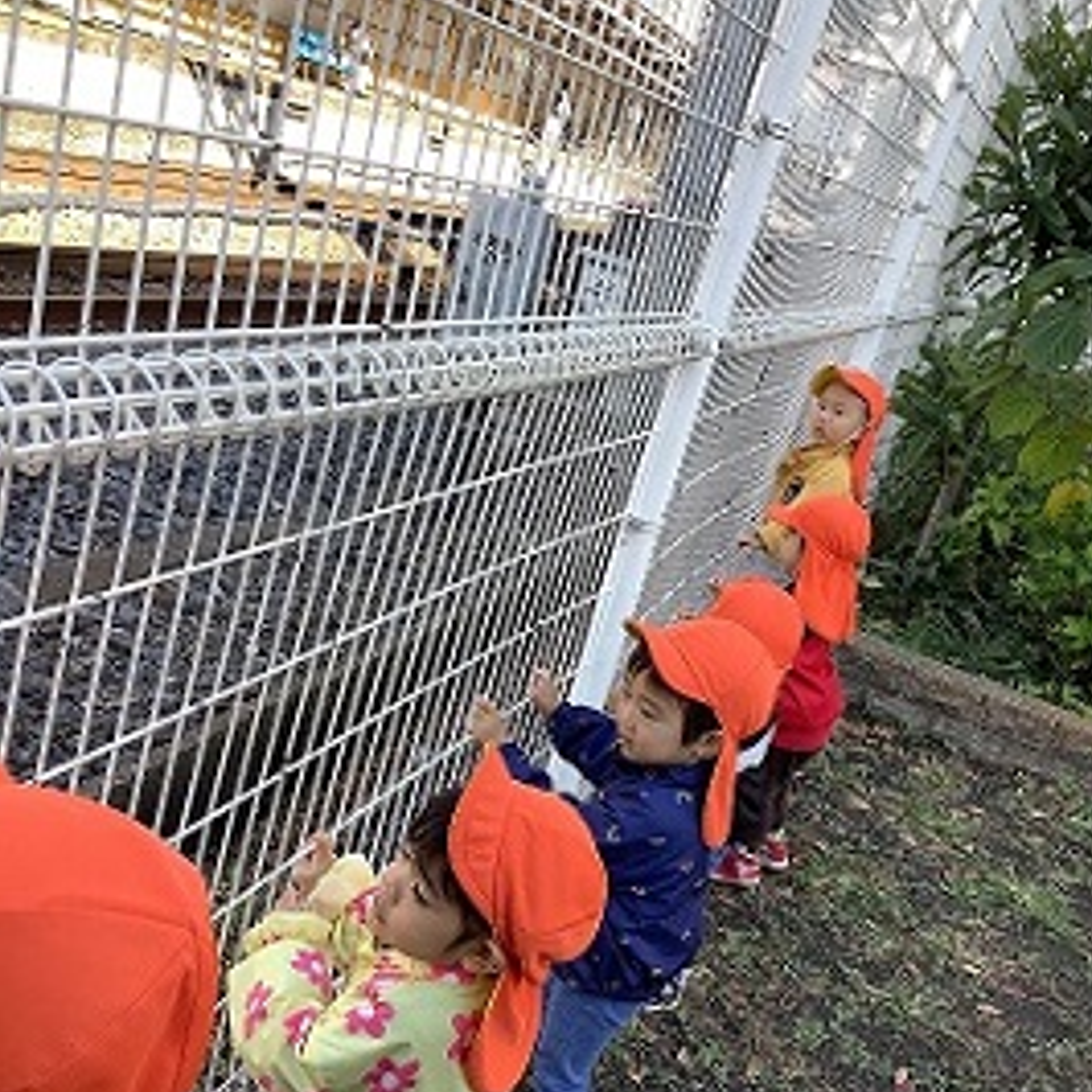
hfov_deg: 43.9
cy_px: 665
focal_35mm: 38
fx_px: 1356
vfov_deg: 43.6
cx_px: 564
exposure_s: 1/165
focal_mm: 3.3
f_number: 2.4
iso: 25
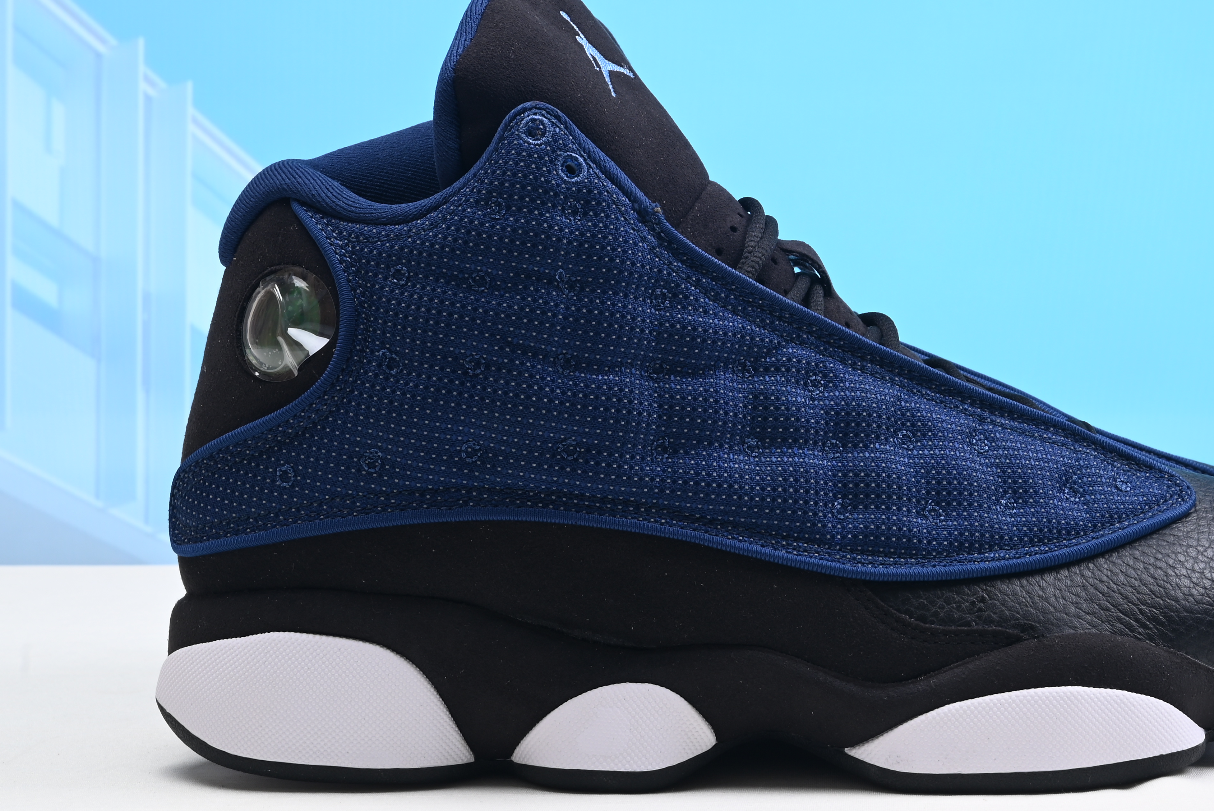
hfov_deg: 27.6
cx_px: 752
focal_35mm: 73
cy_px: 187
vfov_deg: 18.6
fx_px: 2463
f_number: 16
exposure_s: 1/2
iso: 100
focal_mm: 41
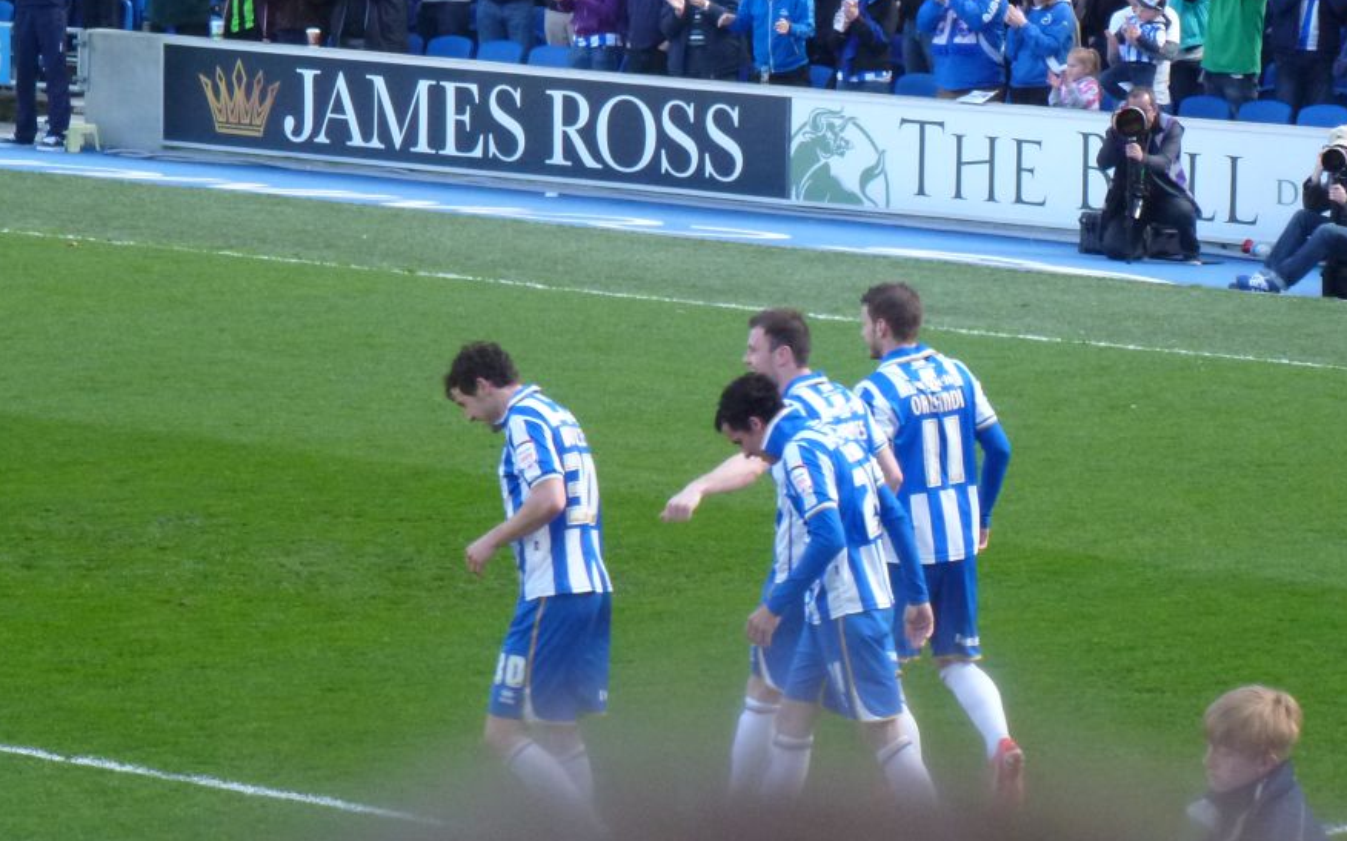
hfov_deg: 8.6
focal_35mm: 244
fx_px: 8955
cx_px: 883
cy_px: 378
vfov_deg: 5.4
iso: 400
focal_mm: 30.1
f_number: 5.4
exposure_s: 1/200
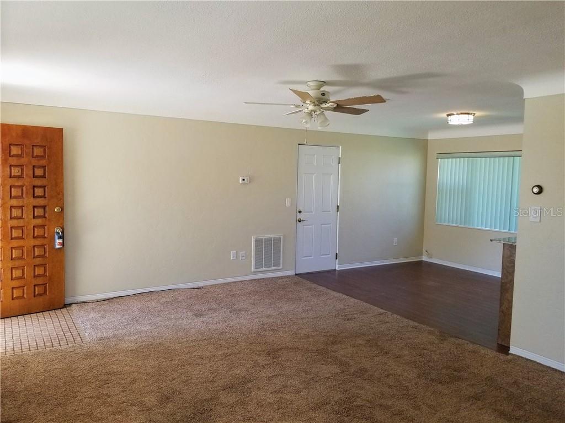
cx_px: 282
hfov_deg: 67.3
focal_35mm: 26
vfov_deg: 53.1
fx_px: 424
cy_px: 212
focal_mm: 4.25
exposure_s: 1/120
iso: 100
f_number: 1.7
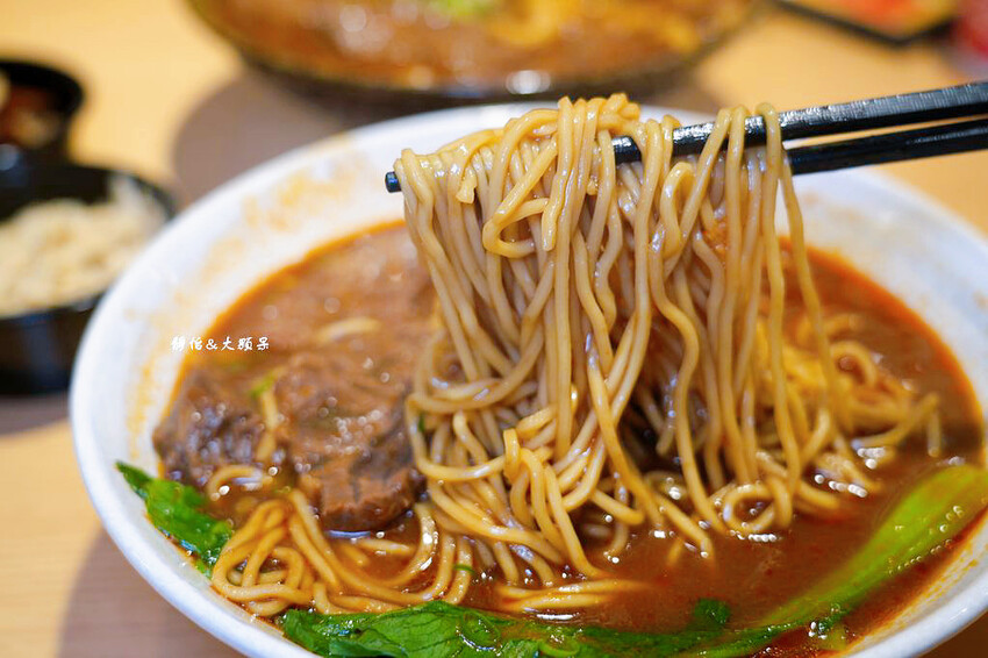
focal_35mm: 47
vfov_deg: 28.6
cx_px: 494
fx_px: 1289
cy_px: 329
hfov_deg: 41.9
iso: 320
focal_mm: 47
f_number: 4.5
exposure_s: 1/60
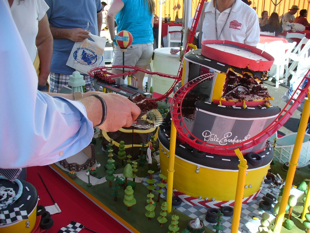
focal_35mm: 37
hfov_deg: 50.1
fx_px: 331
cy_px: 116
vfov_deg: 38.7
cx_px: 155
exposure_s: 1/320
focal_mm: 6.1
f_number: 2.8
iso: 80
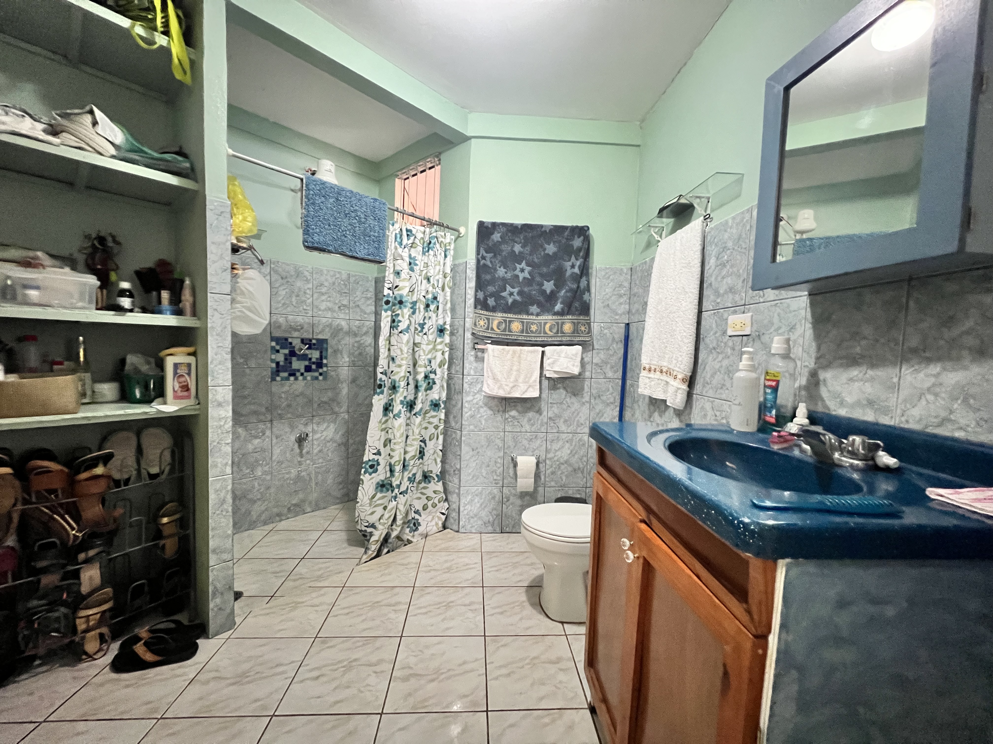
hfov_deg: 106.2
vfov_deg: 89.9
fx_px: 373
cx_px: 496
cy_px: 372
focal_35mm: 13
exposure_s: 1/46
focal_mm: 1.57
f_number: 1.8
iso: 1000
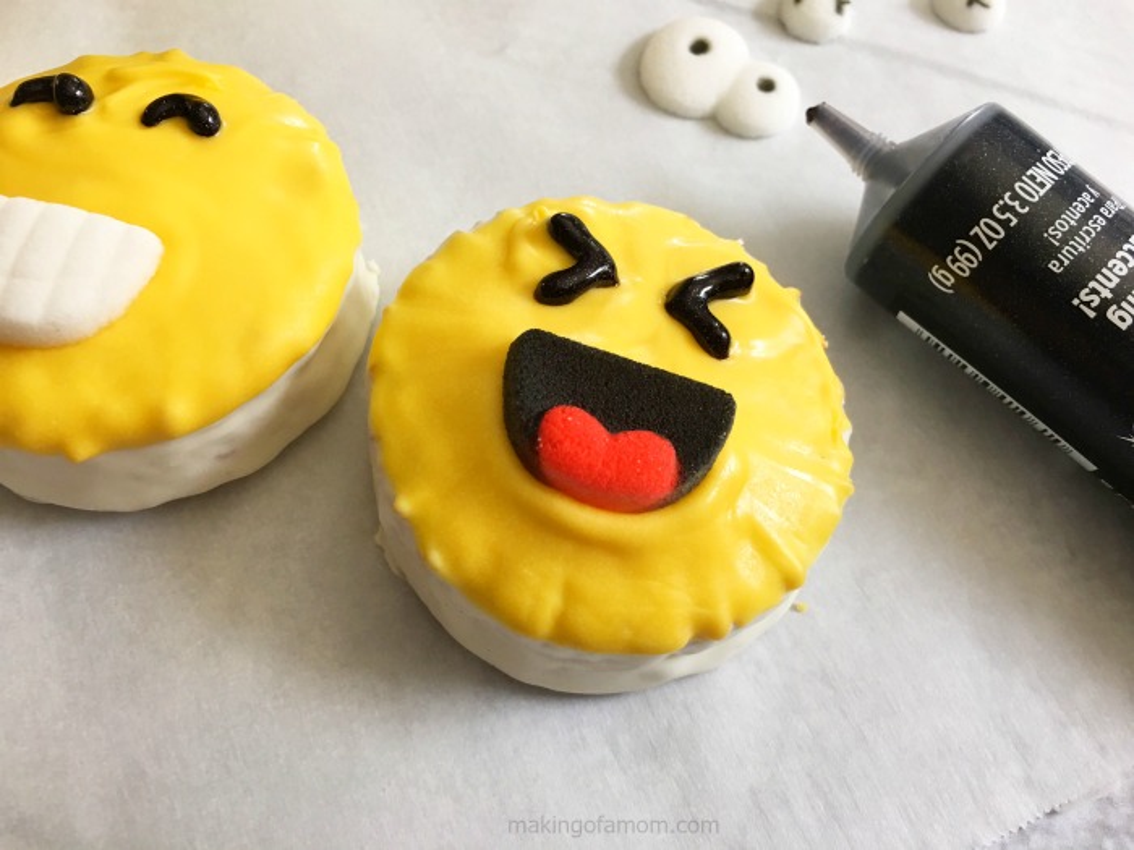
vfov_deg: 48.2
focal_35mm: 29
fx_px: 950
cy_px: 425
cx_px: 567
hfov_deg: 61.7
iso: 40
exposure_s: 1/15
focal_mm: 4.15
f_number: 2.2
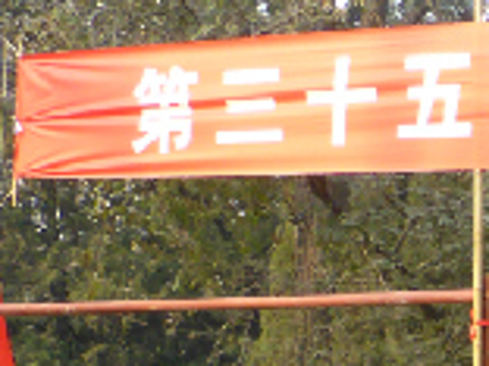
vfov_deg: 11.2
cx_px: 868
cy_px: 568
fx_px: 1780
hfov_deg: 14.0
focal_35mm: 126
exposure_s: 1/125
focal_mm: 4.8
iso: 100
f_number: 3.4
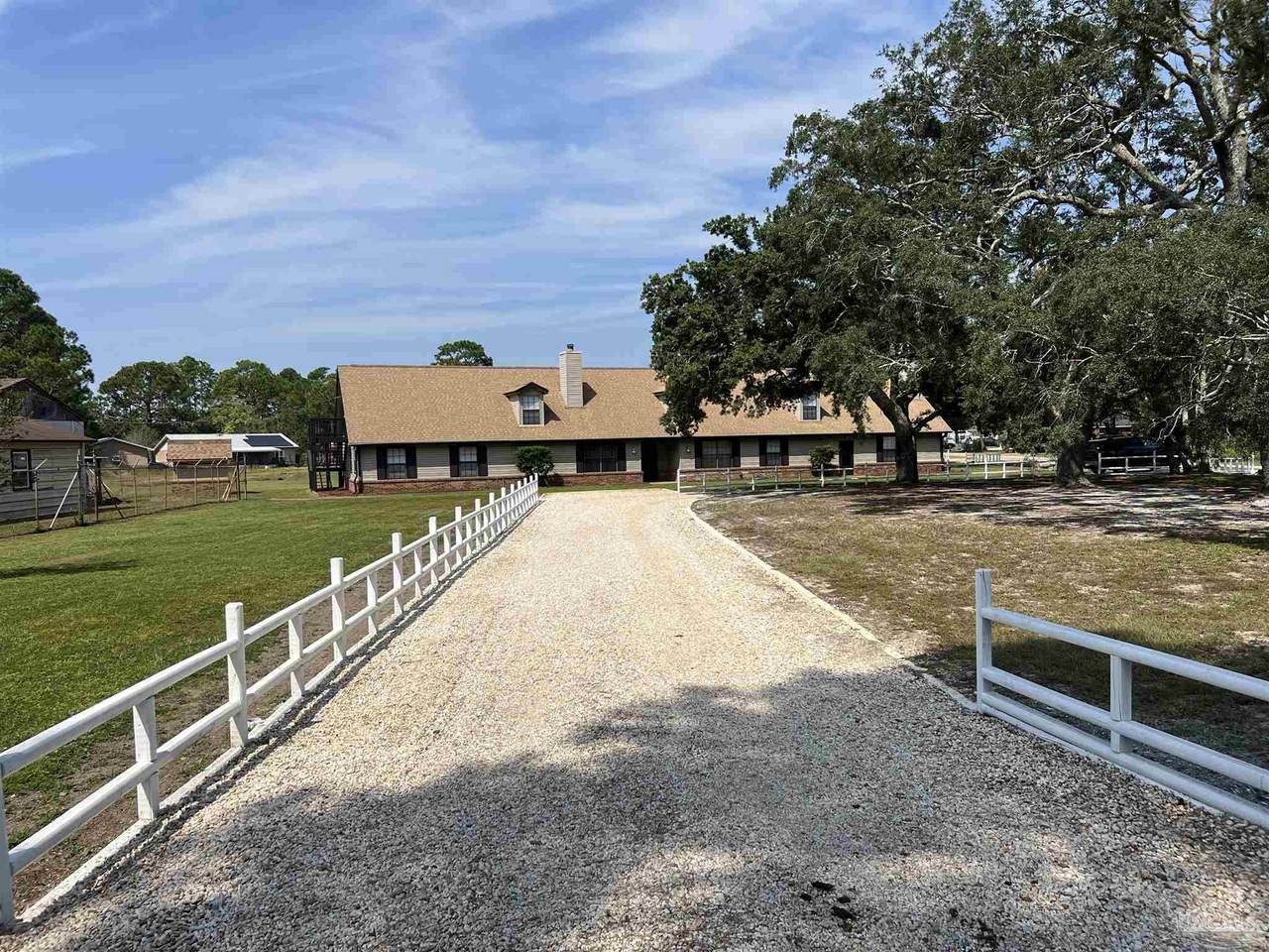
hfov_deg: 67.3
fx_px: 953
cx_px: 634
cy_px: 476
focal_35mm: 26
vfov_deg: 53.1
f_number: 1.5
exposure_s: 1/6211
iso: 50
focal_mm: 5.7
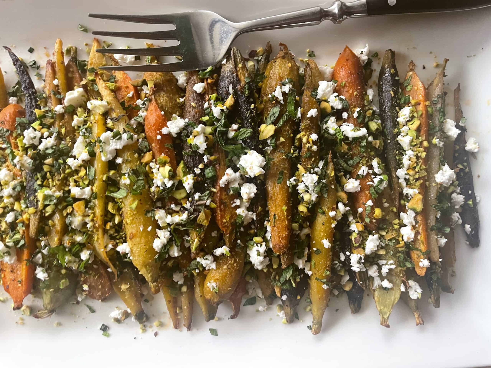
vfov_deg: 53.1
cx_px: 246
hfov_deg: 67.3
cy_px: 184
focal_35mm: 26
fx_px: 369
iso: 400
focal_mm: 4.2
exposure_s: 1/40
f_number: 1.6
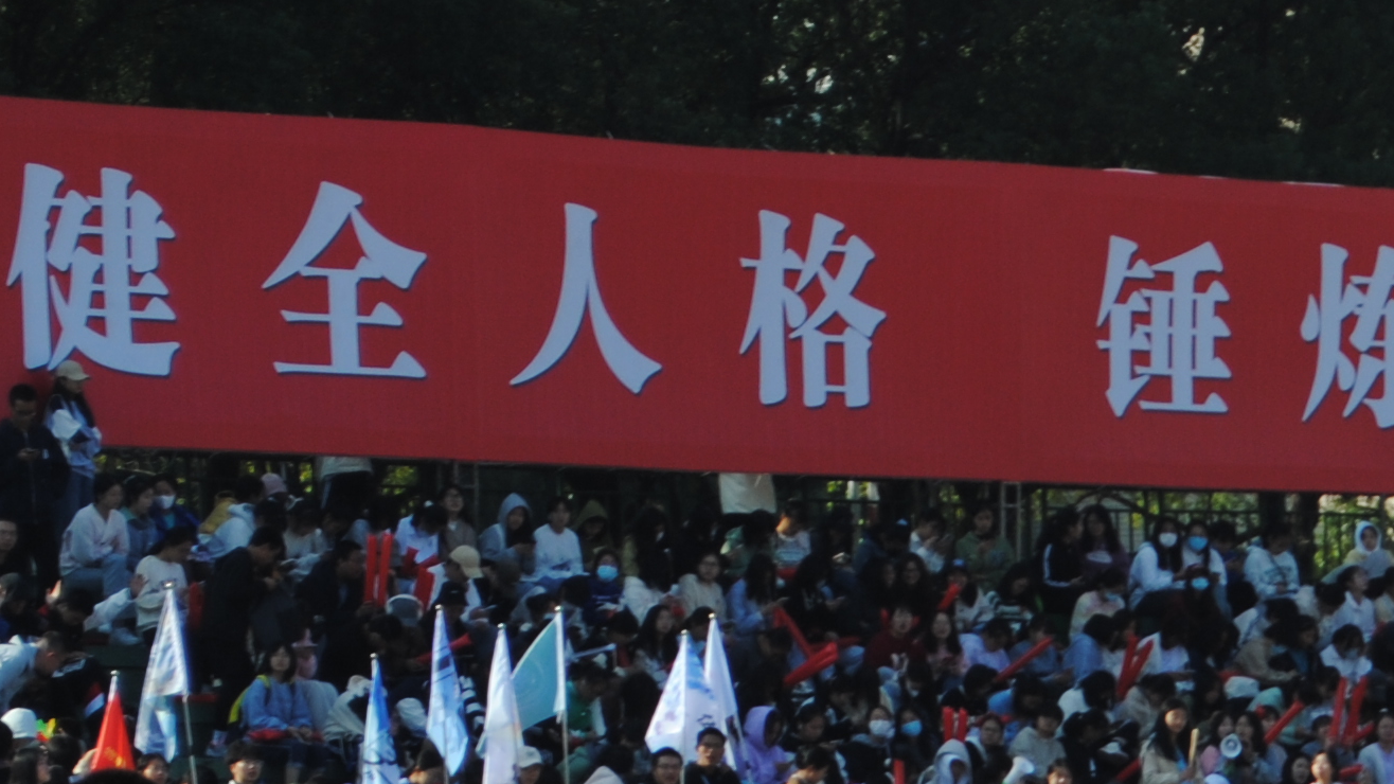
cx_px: 1962
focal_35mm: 255
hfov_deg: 8.3
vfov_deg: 4.8
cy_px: 975
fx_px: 9408
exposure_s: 1/250
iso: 100
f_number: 8
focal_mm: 55
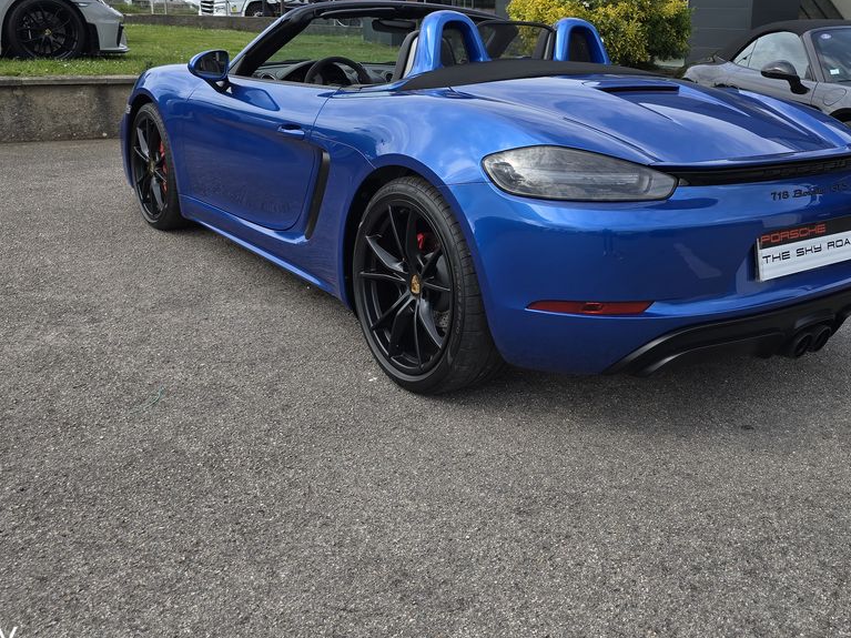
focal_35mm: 36
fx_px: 885
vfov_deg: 38.9
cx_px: 540
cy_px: 188
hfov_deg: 50.8
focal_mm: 6.3
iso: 12
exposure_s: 1/484
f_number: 1.7
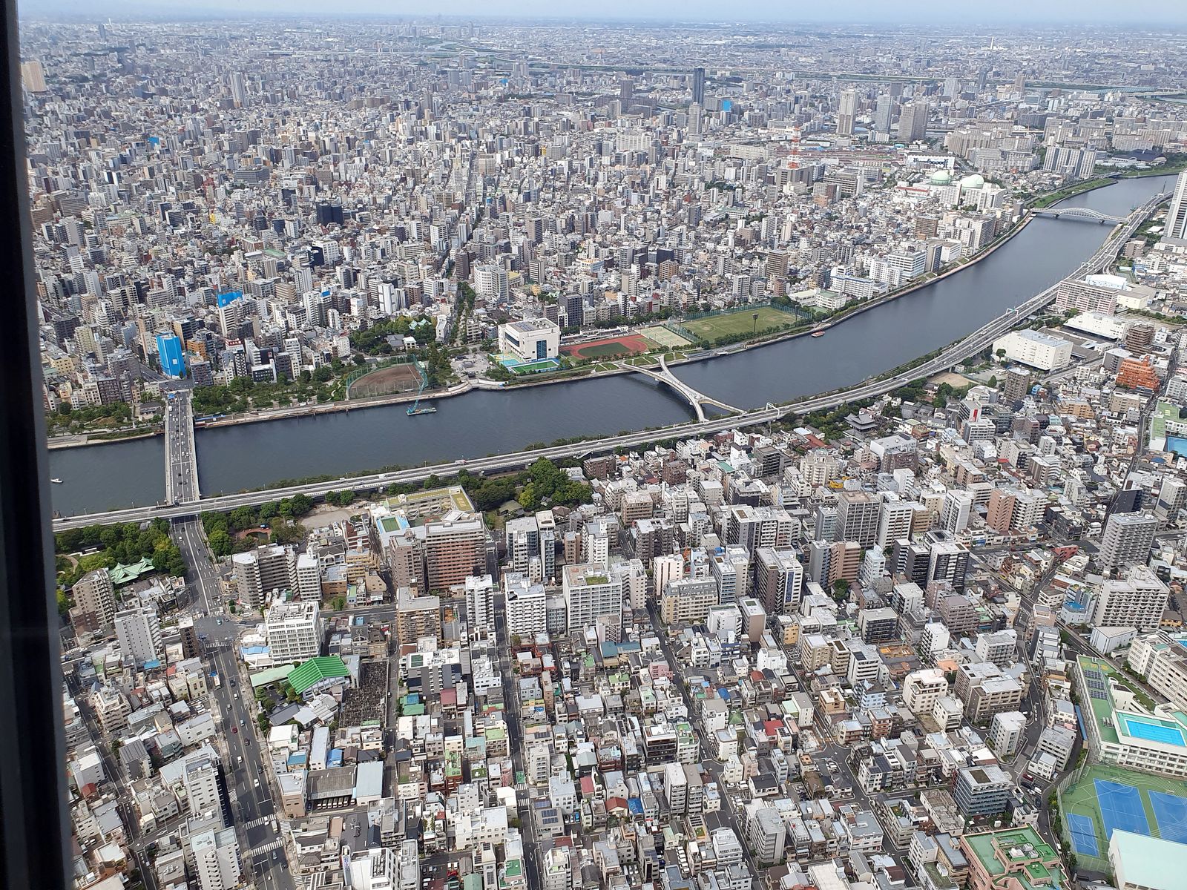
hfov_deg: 67.3
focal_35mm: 26
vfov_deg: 53.1
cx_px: 594
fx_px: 892
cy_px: 445
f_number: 2.4
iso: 50
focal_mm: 4.32
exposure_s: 1/974
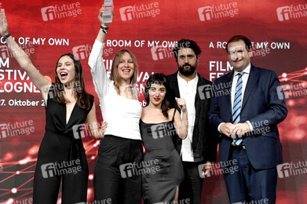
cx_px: 150
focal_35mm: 60
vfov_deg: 22.6
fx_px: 511
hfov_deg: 33.4
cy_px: 110
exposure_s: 1/500
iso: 3200
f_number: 3.5
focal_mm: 52
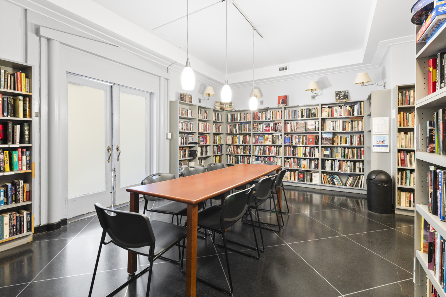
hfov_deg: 96.7
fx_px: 198
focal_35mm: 16
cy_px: 148
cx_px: 223
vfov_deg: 73.8
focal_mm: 16
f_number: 9
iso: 100
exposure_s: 2.5
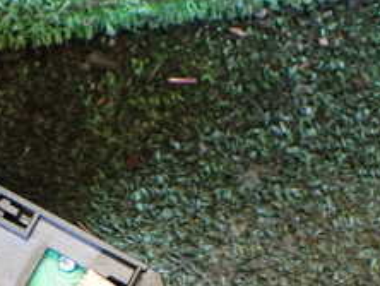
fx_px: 890
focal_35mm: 81
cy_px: 301
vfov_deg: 17.7
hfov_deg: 23.2
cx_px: 10
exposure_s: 1/80
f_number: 2.3
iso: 800
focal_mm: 5.4
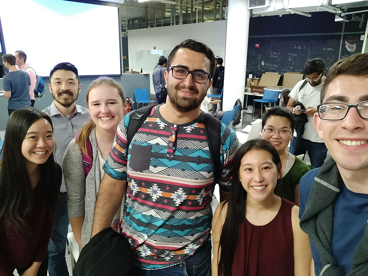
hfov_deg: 81.7
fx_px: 213
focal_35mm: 20
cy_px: 138
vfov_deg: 66.0
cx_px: 184
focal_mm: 3.52
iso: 800
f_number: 2
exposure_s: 1/33
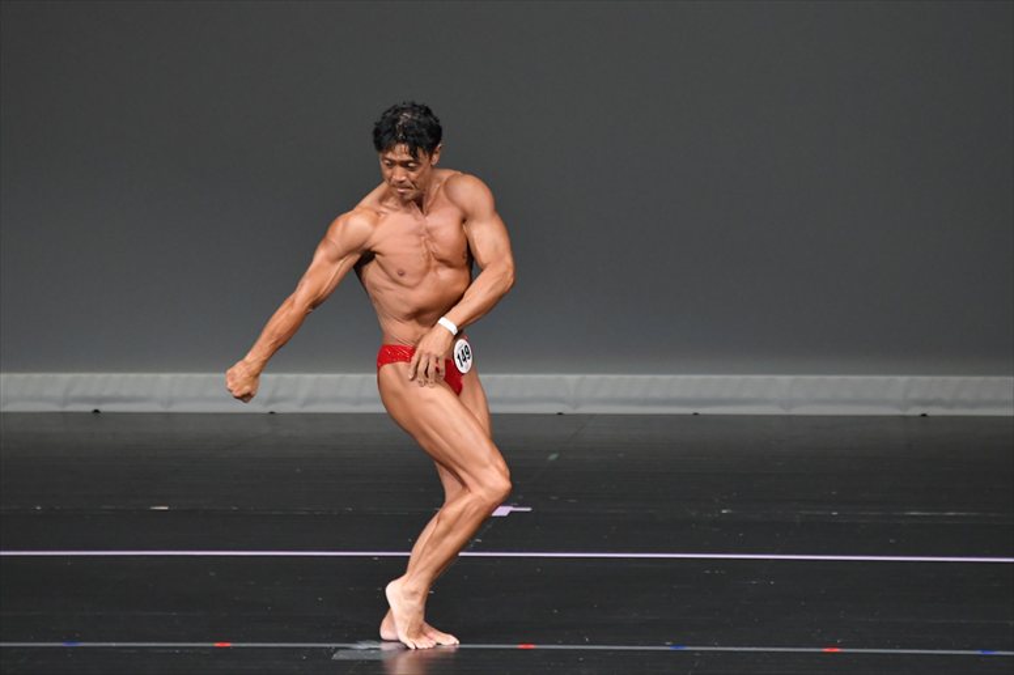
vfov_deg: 3.7
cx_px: 507
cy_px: 338
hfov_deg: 5.5
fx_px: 10557
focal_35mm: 375
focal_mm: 250
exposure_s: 1/400
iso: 4000
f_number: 5.6
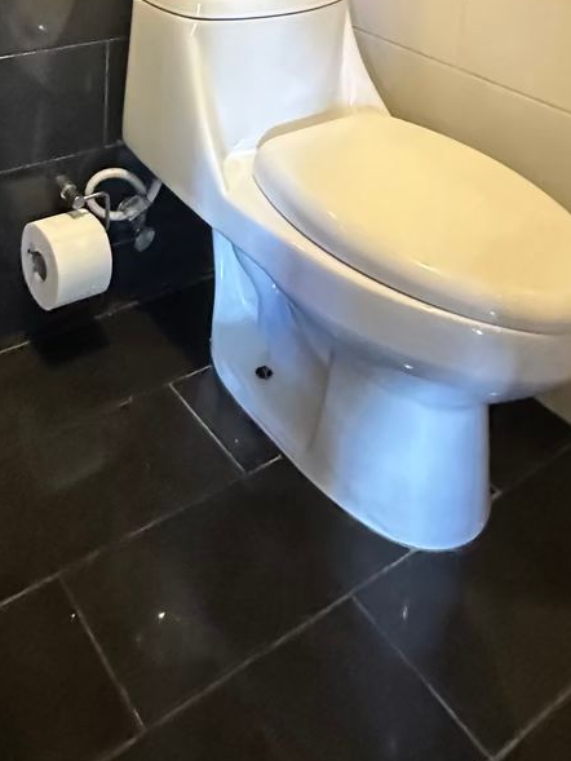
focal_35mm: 38
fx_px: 835
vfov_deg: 40.5
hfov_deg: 36.7
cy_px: -58
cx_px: 130
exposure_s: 1/40
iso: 1000
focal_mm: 2.22
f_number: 2.2
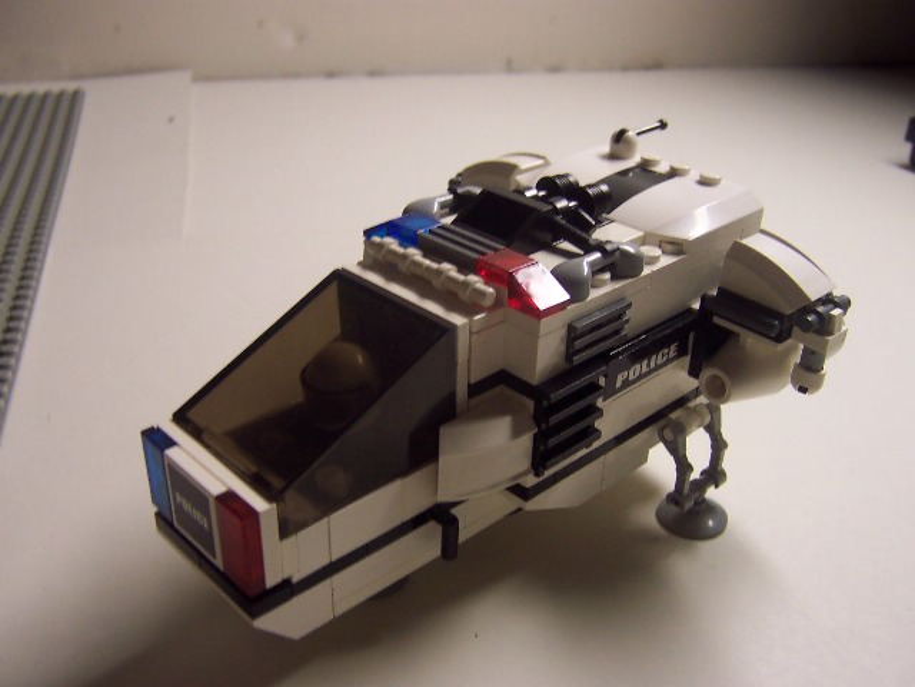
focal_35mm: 36
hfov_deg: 51.4
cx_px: 458
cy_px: 344
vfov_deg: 39.7
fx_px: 952
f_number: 2.8
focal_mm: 5.6
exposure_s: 1/30
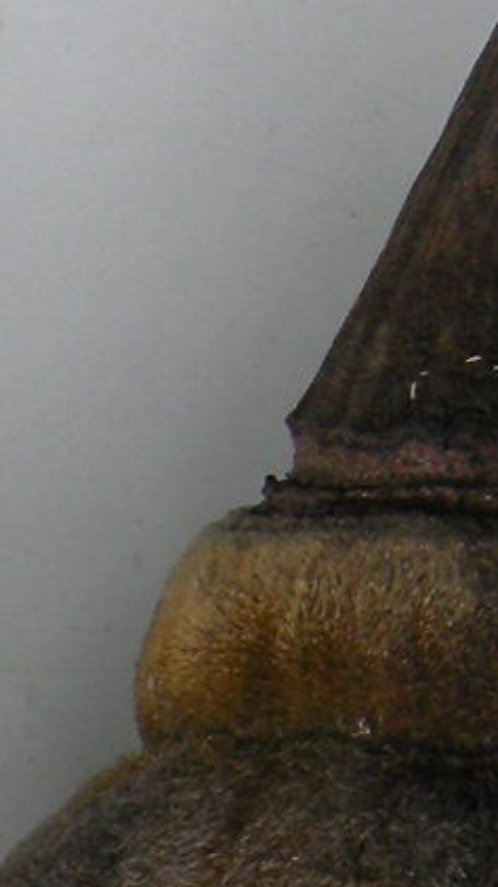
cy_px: 994
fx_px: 4677
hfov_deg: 6.0
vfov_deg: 10.7
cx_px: -187
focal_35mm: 199
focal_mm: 7.5
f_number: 3.8
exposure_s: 1/133
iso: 64
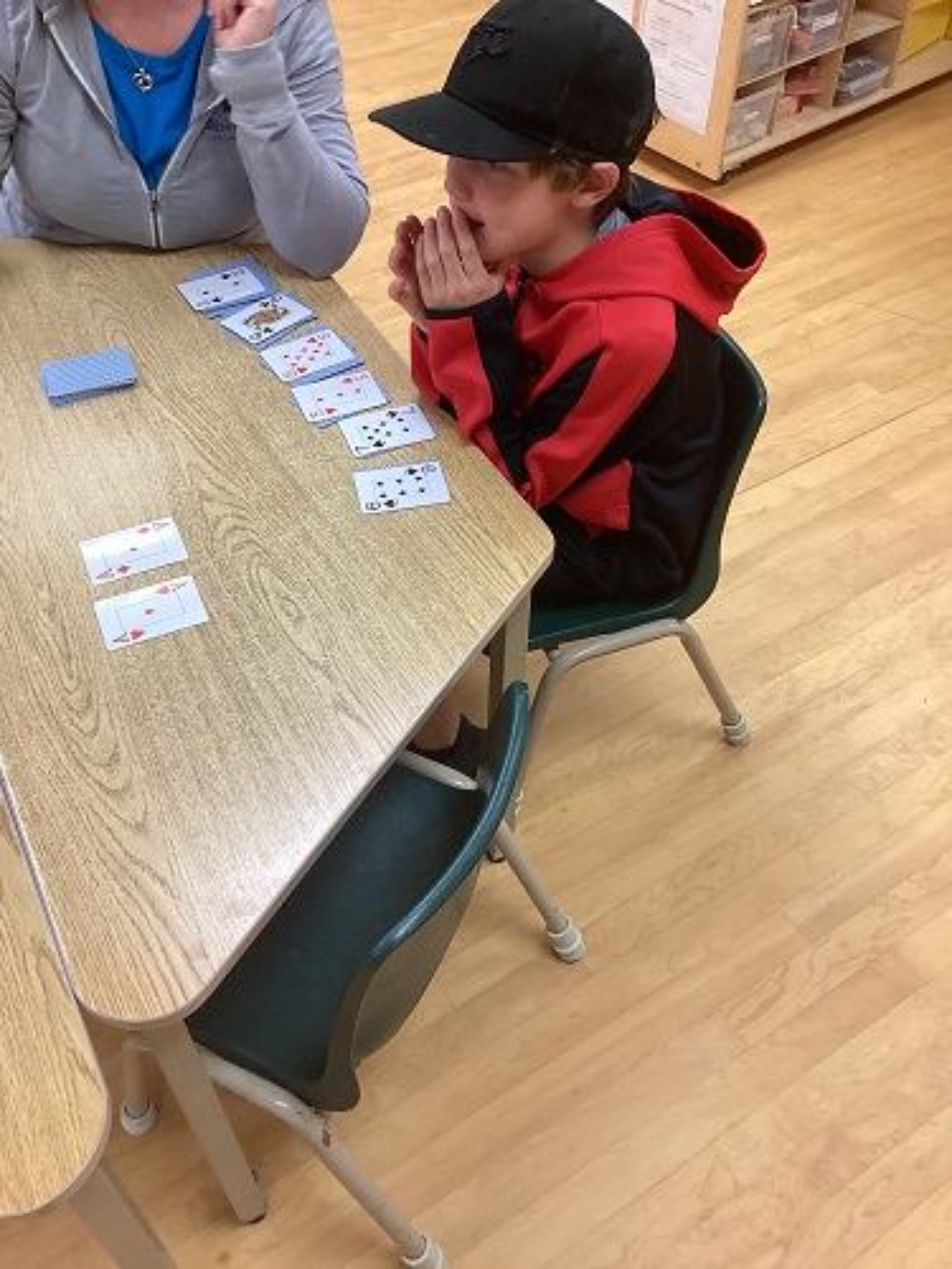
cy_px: 634
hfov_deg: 45.4
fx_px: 1137
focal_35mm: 31
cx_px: 476
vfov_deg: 58.4
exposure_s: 1/60
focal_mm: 3.3
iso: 125
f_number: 2.4
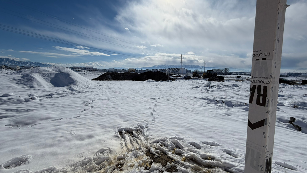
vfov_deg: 67.0
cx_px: 157
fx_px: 130
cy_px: 82
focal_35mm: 16
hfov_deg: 99.4
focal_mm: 2.22
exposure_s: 1/5618
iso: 25
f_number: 2.2
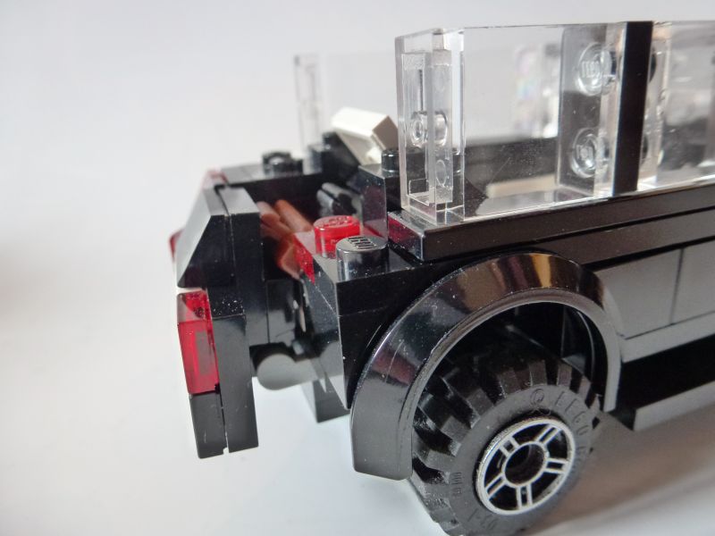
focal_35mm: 24
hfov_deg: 71.6
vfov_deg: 56.8
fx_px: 496
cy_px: 268
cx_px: 358
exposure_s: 1/3.2
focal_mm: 4.3
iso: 400
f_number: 3.3
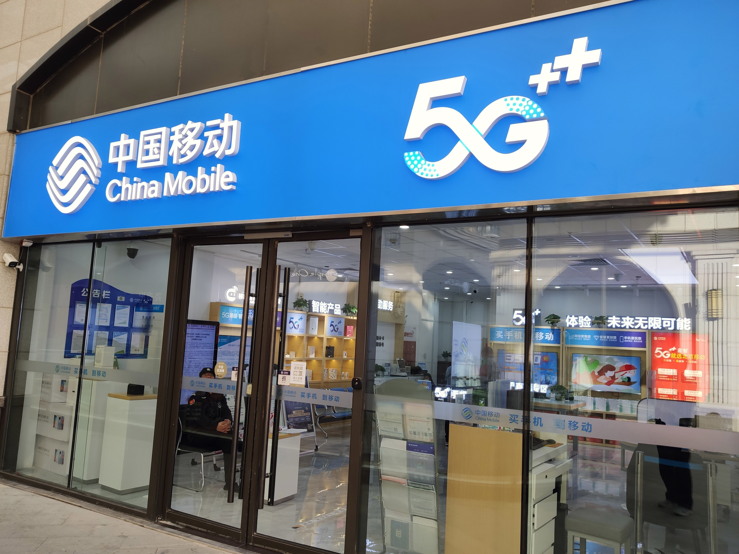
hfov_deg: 67.3
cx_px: 370
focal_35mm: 26
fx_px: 555
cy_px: 277
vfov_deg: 53.1
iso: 112
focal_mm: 4.75
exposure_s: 1/152
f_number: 1.75
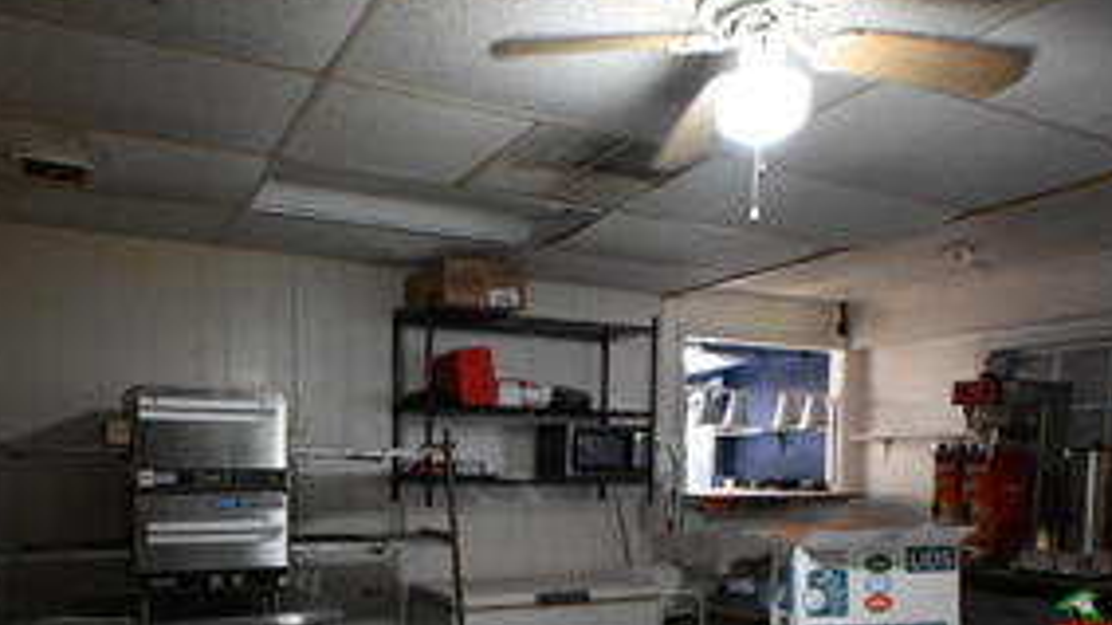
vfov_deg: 37.0
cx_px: 475
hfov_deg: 64.0
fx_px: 884
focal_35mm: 30
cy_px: 531
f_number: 3.5
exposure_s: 1/60
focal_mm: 12
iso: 5600
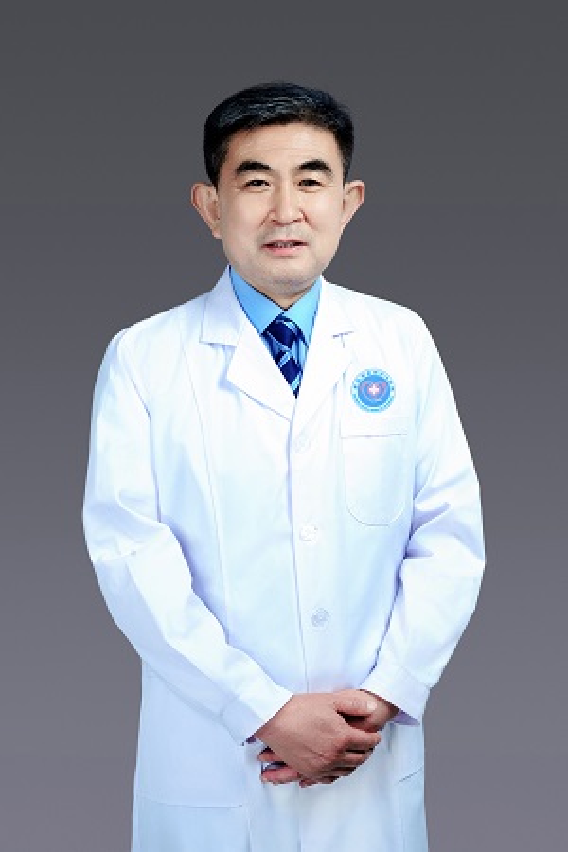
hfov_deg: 27.0
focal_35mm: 50
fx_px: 1183
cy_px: 426
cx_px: 284
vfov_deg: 39.6
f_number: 10
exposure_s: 1/160
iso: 200
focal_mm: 50
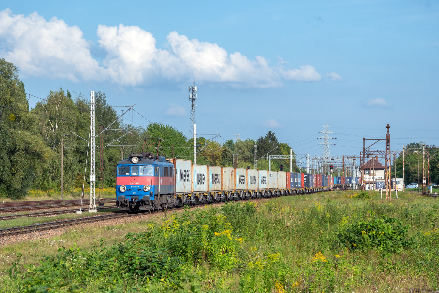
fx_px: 1280
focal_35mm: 105
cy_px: 146
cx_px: 220
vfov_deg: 13.0
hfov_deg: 19.5
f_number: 9
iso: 160
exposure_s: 1/640
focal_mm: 70
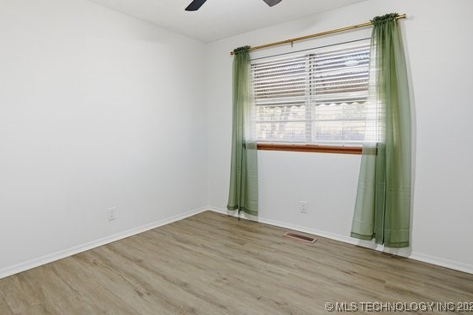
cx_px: 205
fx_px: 263
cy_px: 131
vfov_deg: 61.5
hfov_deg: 83.6
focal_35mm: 20
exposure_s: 1/30
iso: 400
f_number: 8
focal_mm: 17
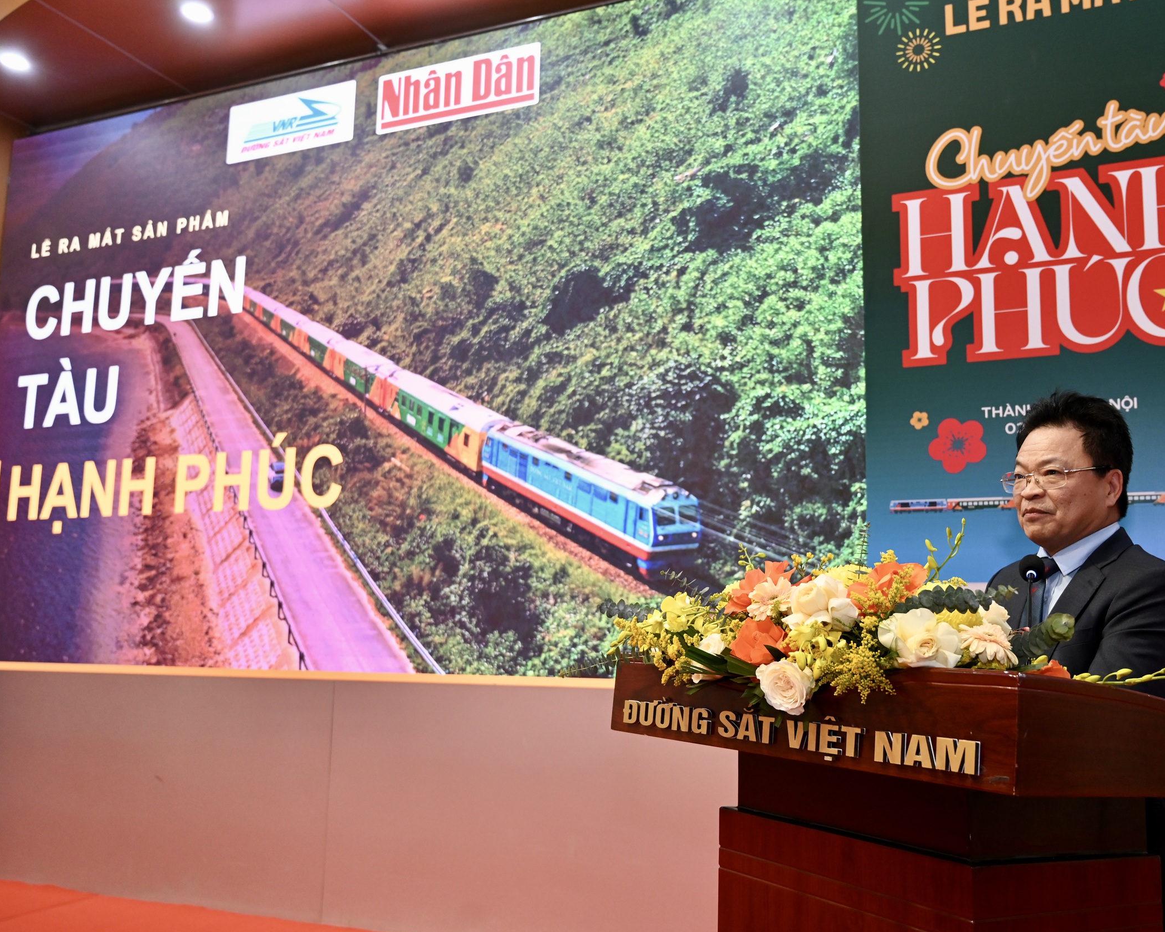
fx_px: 1069
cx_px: 694
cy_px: 473
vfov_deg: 47.1
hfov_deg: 56.8
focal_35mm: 31
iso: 2000
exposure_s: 1/200
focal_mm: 27
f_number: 4
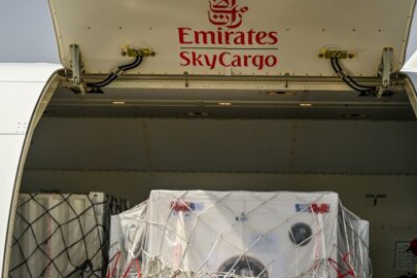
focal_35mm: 67
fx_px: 776
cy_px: 201
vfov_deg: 20.2
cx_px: 229
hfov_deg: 30.1
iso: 125
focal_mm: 39
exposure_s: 1/1000
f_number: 3.2
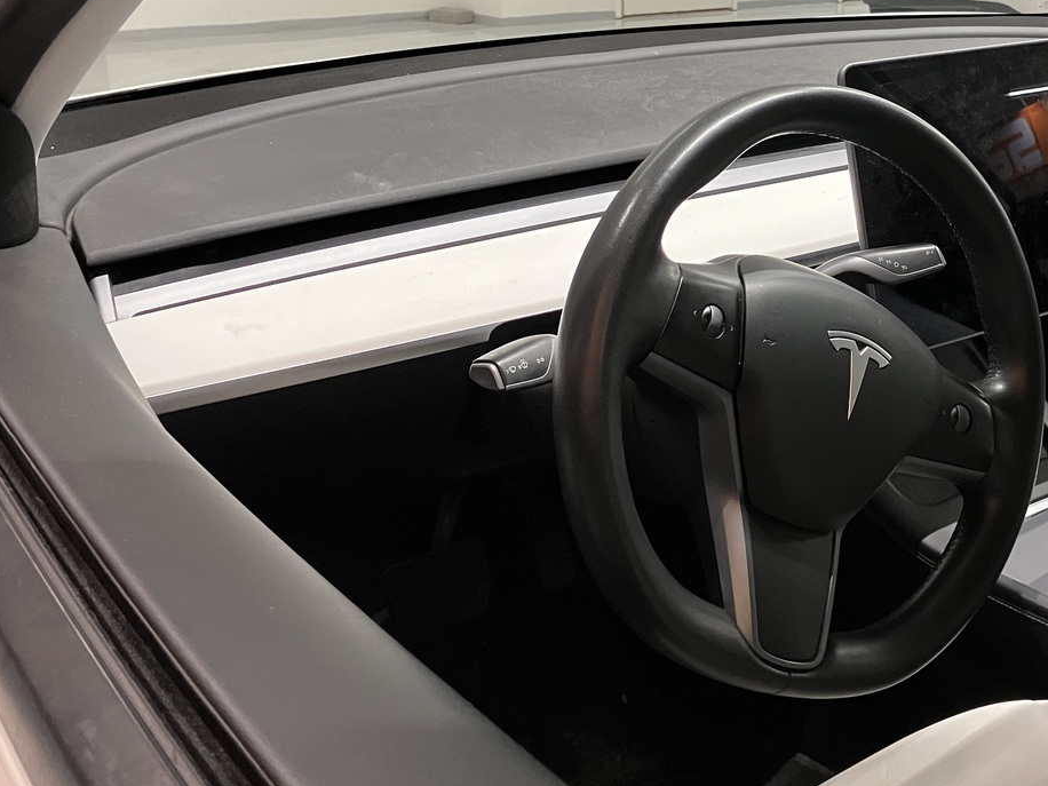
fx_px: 1332
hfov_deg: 41.5
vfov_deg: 32.4
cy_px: 225
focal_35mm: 44
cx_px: 801
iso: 200
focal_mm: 3.99
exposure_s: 1/50
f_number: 1.8
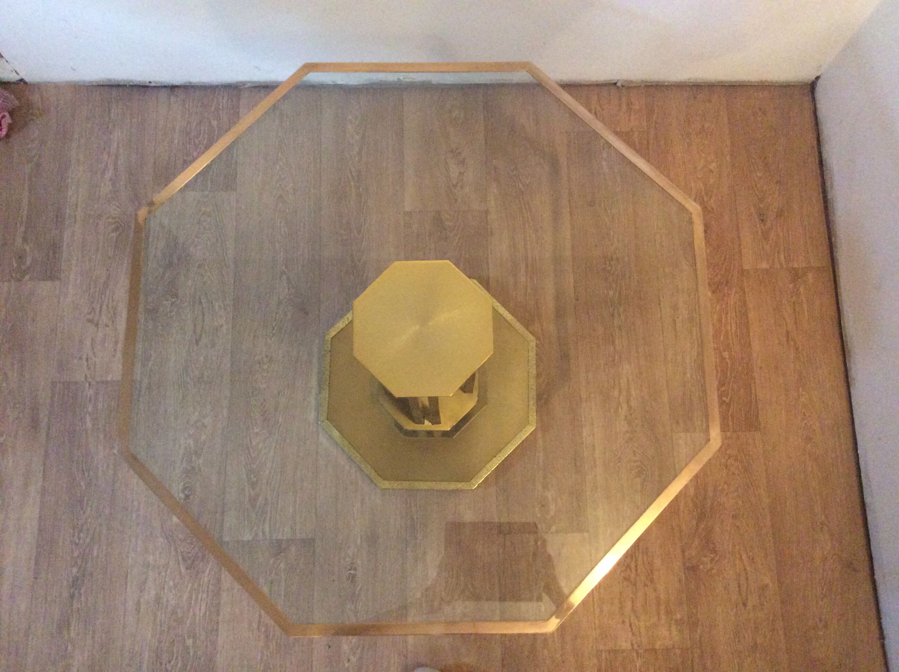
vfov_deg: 44.1
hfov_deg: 56.9
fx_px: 830
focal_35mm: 32
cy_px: 336
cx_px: 450
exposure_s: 1/25
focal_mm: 3.3
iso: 320
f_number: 2.4
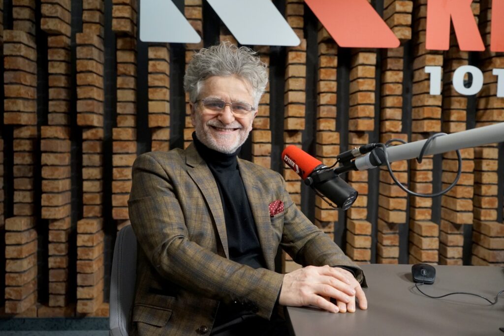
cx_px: 252
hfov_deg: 57.2
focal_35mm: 33
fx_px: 462
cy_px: 168
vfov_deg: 40.0
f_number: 4
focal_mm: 33
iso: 2500
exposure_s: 1/160
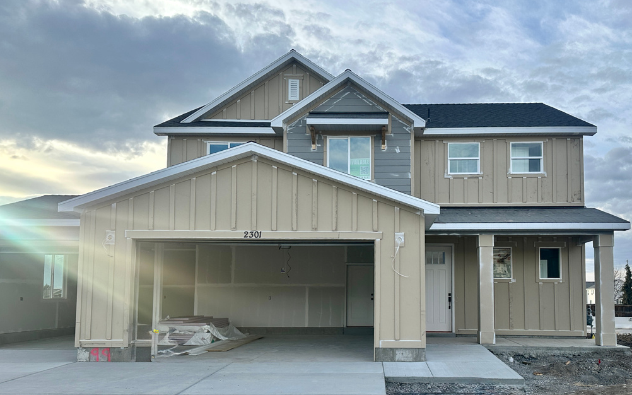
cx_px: 315
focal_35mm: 26
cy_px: 221
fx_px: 448
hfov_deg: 70.4
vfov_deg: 47.5
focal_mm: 6.86
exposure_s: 1/1212
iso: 80
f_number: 1.78
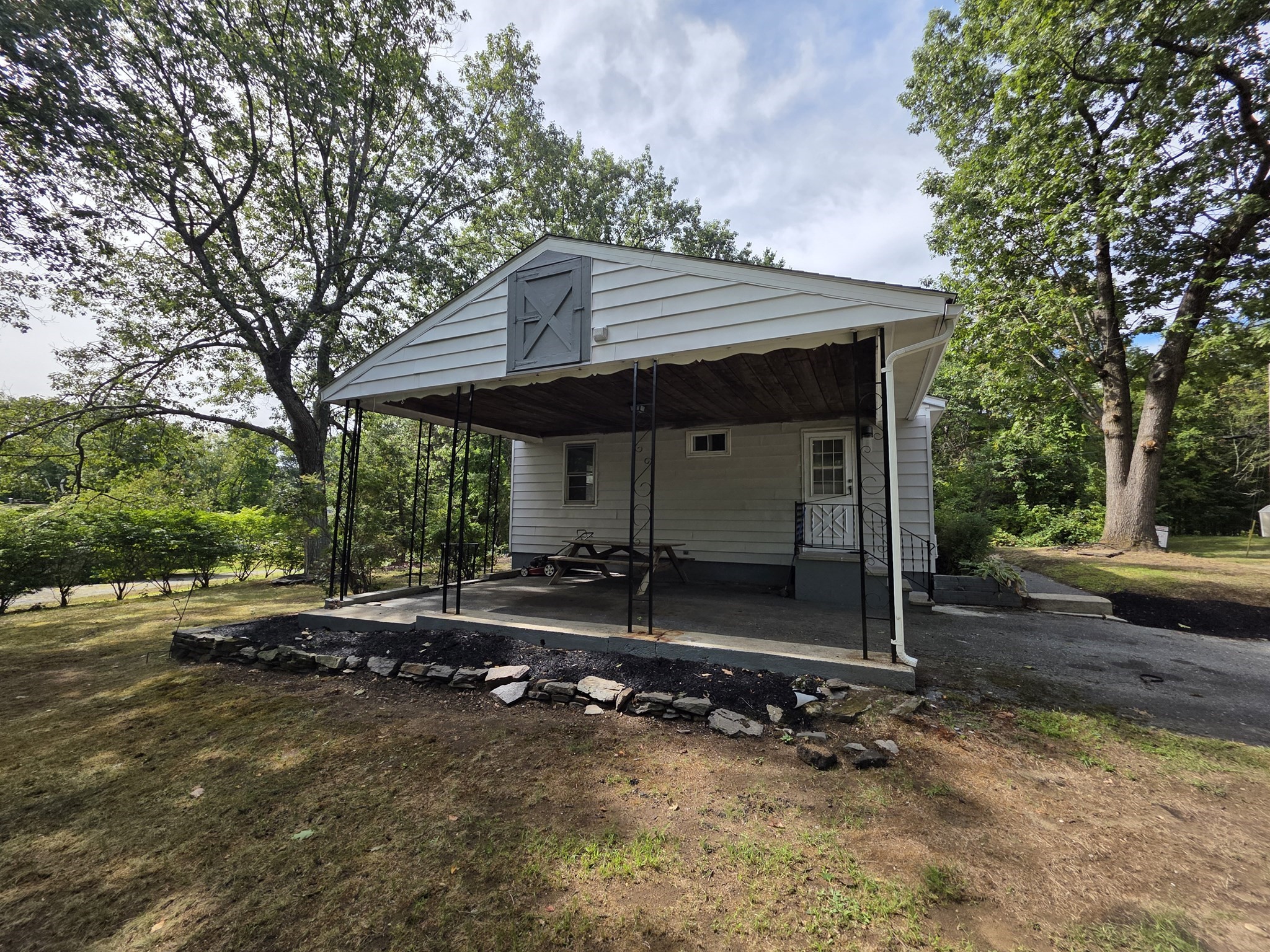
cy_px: 476
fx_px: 477
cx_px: 635
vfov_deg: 89.9
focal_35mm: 13
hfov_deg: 106.2
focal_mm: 2.2
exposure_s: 1/1276
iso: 40
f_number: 1.9
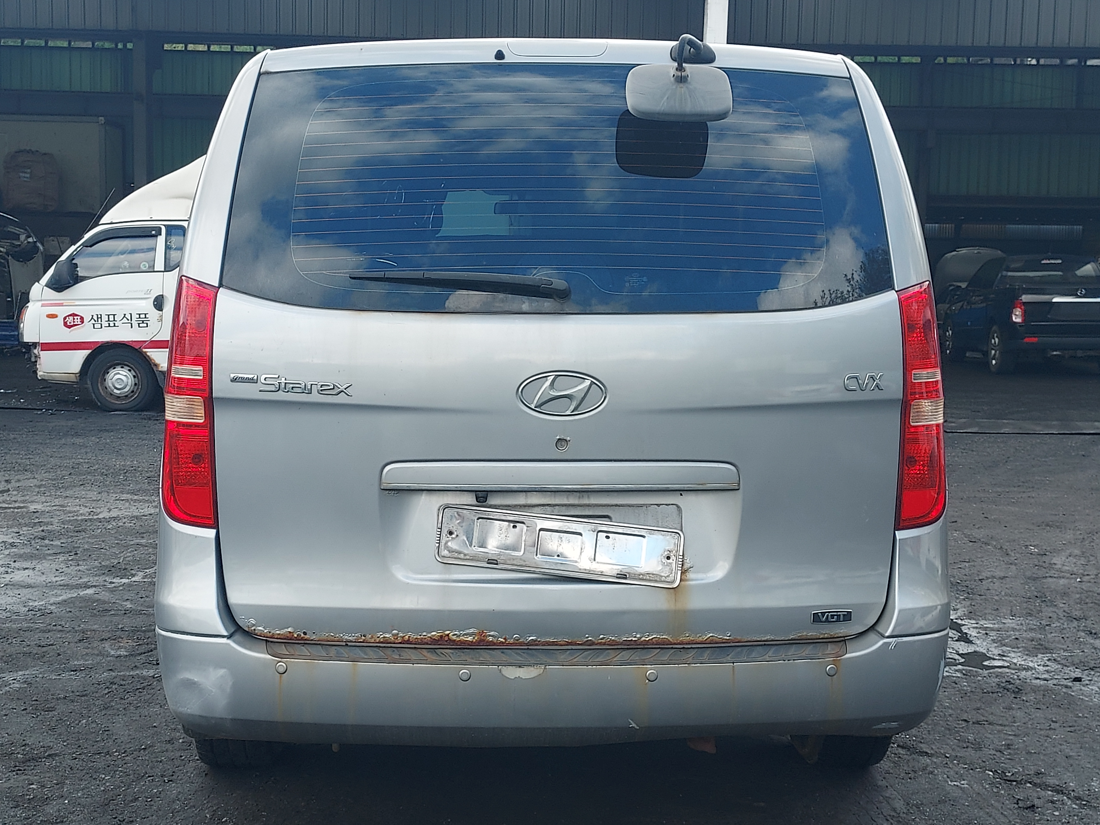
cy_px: 412
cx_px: 550
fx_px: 763
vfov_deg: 56.8
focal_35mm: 24
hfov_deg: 71.6
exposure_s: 1/313
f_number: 1.8
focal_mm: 4.6
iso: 40
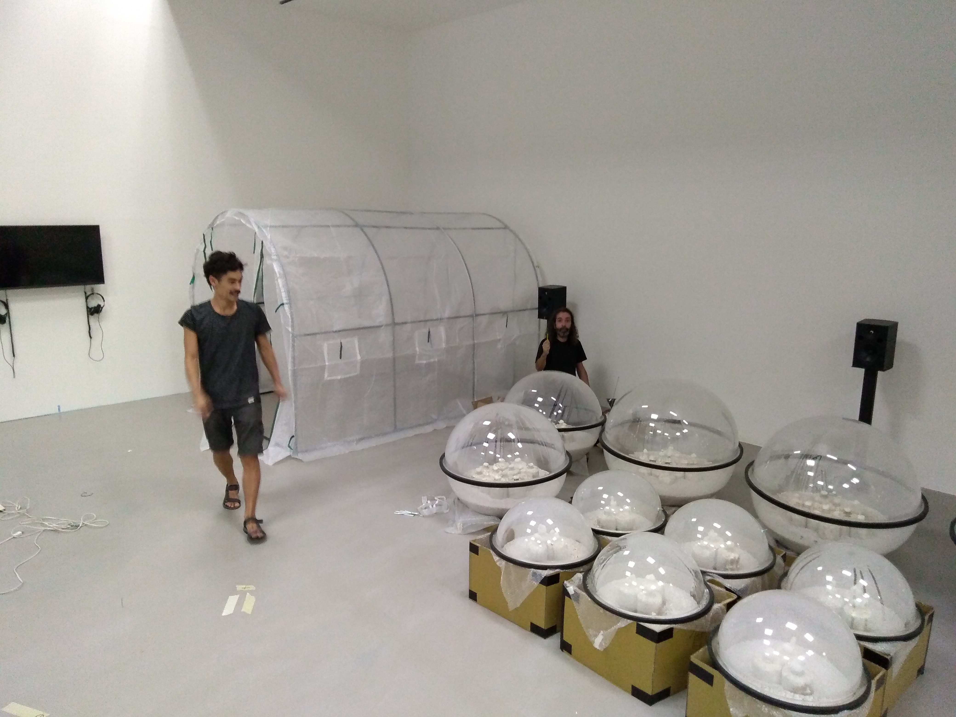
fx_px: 718
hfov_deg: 67.3
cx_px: 478
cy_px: 358
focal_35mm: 26
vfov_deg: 53.1
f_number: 2.2
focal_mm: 3.46
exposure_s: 1/20
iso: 622
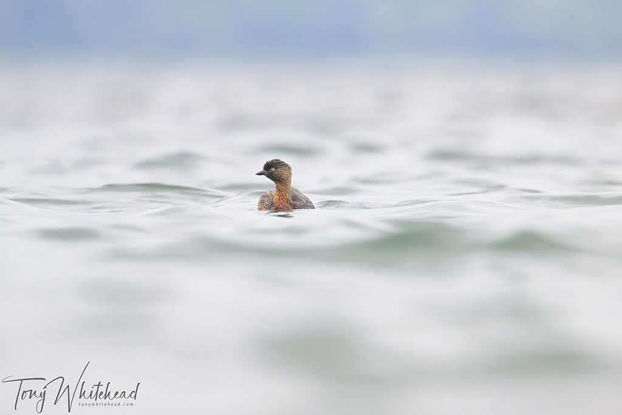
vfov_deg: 1.7
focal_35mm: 800
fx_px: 13823
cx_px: 311
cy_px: 208
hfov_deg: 2.6
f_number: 9
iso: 3200
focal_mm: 800
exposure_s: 1/1000
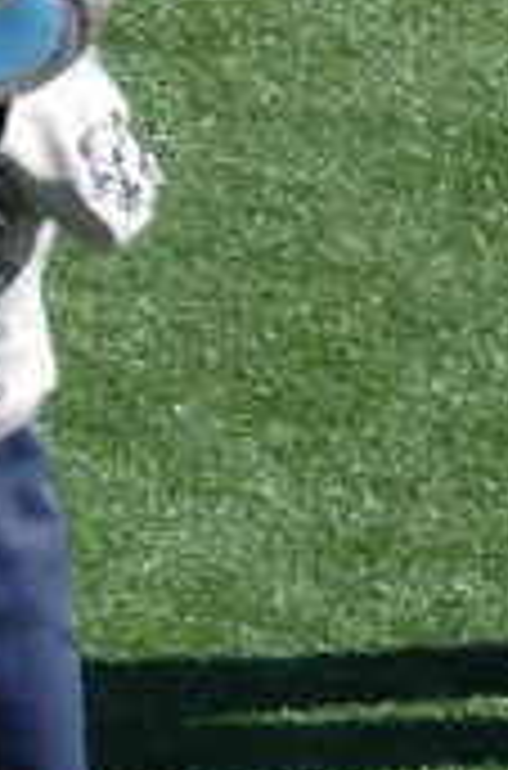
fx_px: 44953
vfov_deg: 1.0
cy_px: 387
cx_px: -146
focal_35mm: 2111
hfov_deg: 0.6
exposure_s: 1/400
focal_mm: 400
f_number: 5.6
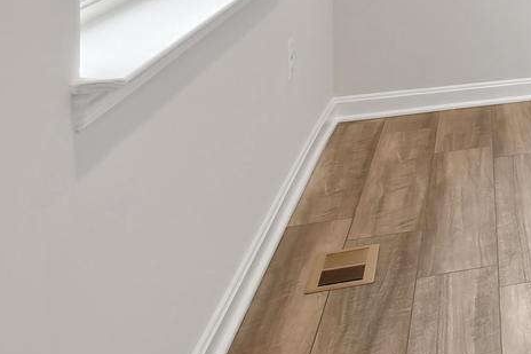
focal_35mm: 75
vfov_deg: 16.5
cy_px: -177
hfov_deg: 17.4
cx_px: 1112
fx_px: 1106
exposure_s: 1/8
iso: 200
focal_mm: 17
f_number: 8
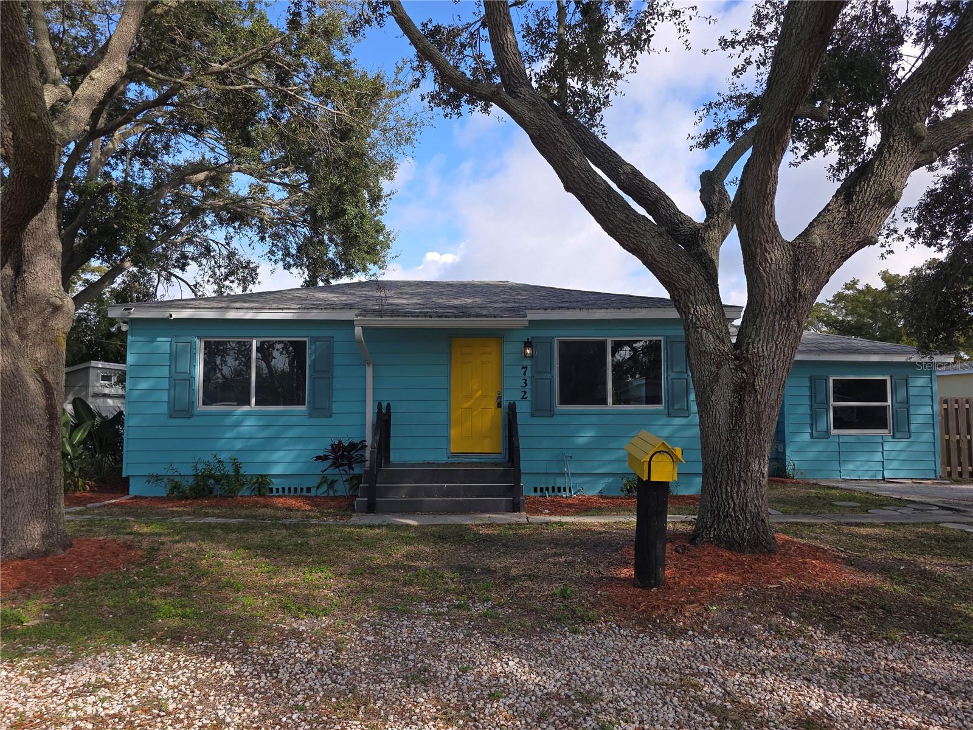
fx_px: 646
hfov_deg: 73.9
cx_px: 486
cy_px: 365
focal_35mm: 23
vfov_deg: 58.9
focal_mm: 6.3
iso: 12
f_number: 1.7
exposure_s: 1/476
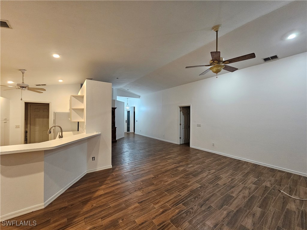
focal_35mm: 13
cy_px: 115
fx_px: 115
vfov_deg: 89.9
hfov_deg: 106.2
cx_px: 154
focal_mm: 2.2
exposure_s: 1/40
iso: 320
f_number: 2.2
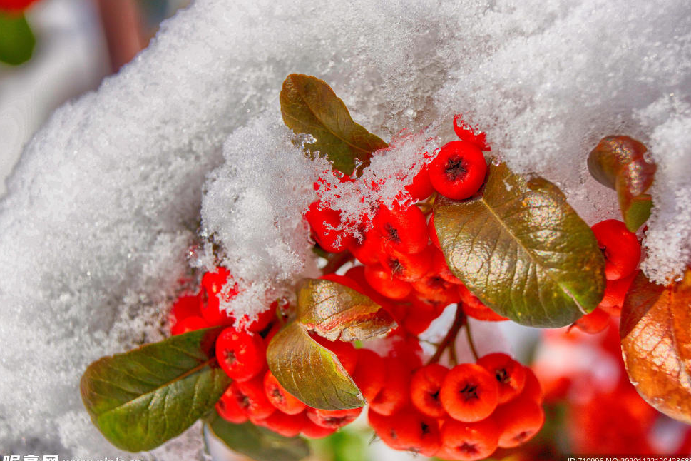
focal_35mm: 111
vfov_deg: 12.3
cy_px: 232
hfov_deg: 18.4
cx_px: 356
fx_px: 2130
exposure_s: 1/500
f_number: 8
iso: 200
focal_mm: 70
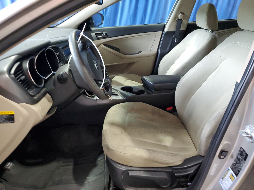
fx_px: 191
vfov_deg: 53.1
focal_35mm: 26
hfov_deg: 67.3
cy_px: 95
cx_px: 127
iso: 212
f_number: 1.5
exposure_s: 1/60.2
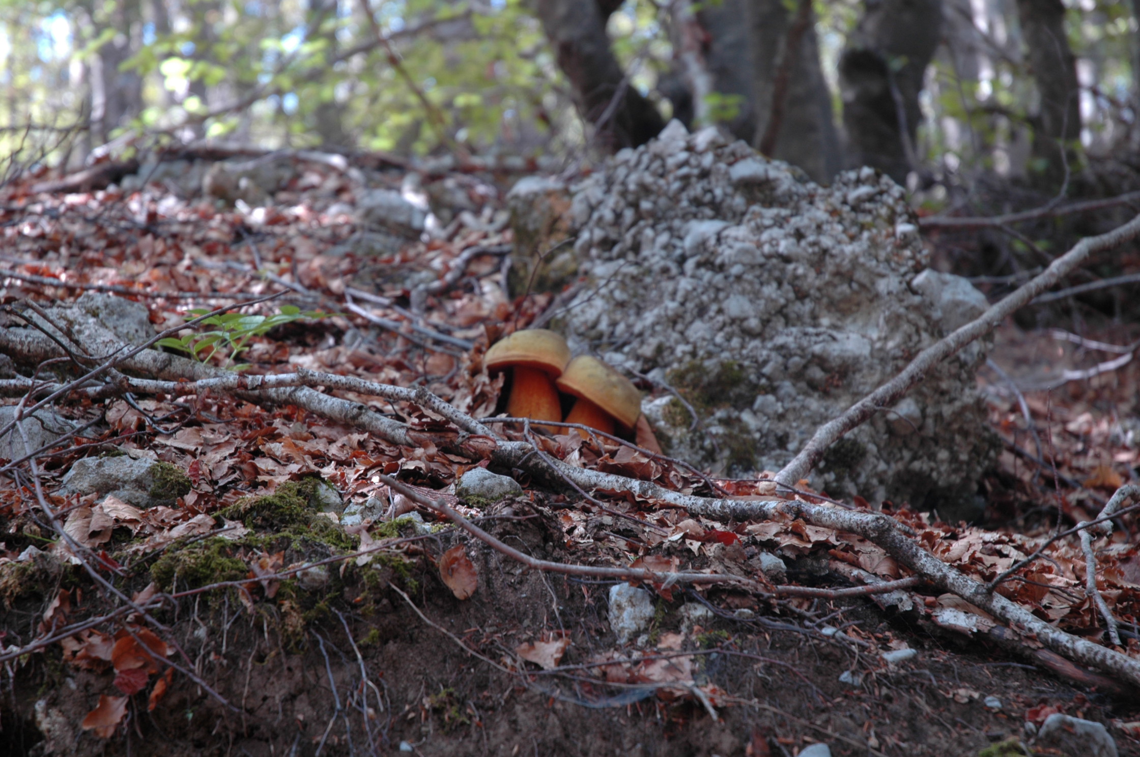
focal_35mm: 84
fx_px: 2657
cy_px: 378
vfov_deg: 16.2
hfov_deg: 24.2
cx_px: 570
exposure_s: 1/30
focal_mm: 56
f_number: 4.5
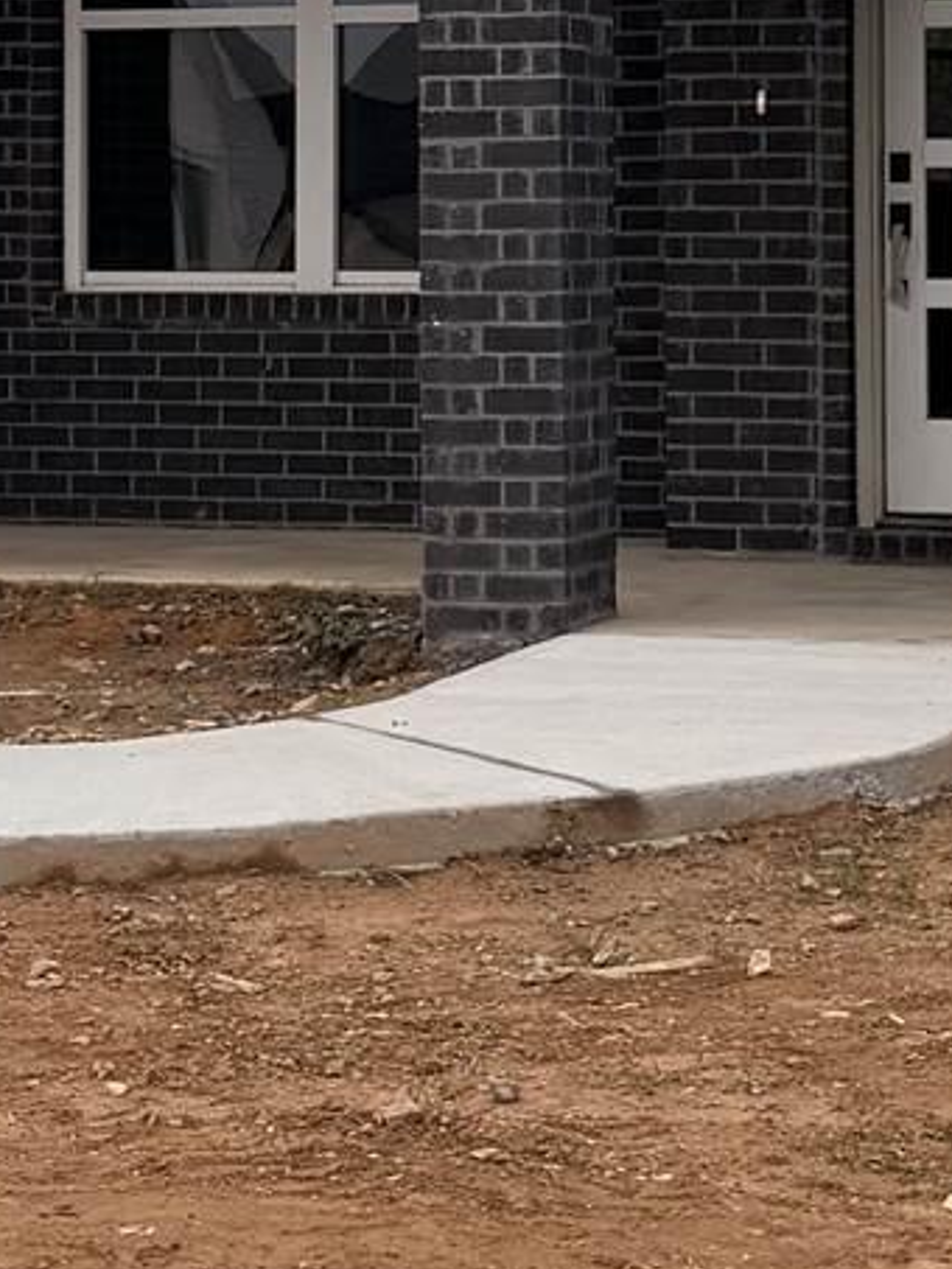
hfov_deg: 12.2
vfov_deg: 16.0
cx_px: 456
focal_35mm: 122
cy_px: 146
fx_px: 4472
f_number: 1.78
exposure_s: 1/1250
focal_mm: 6.76
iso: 100
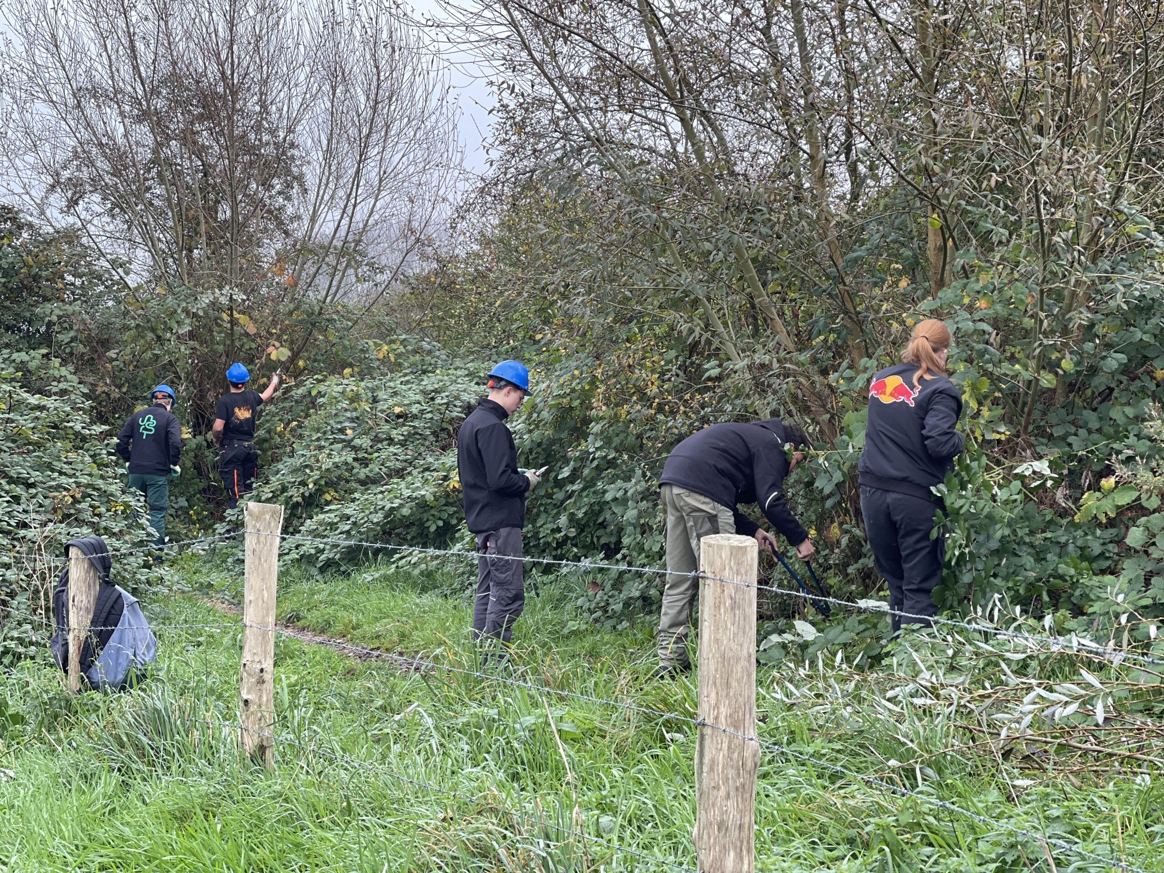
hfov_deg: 30.3
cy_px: 436
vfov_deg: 22.9
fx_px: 2152
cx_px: 582
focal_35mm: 64
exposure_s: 1/121
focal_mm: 7.5
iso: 50
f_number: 2.2
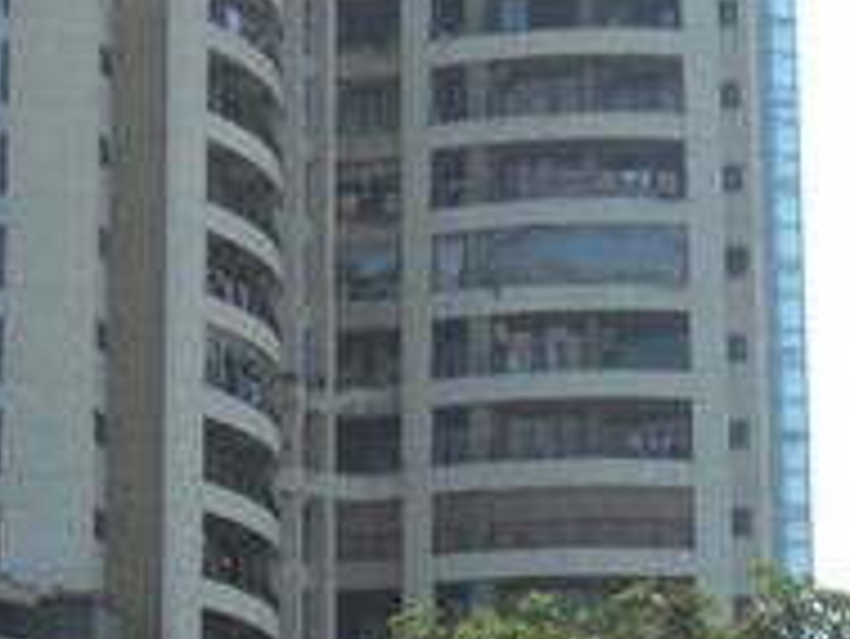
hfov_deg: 11.1
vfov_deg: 8.4
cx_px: -117
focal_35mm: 176
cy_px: 126
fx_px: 4324
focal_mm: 9.3
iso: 100
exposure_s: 1/500
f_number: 5
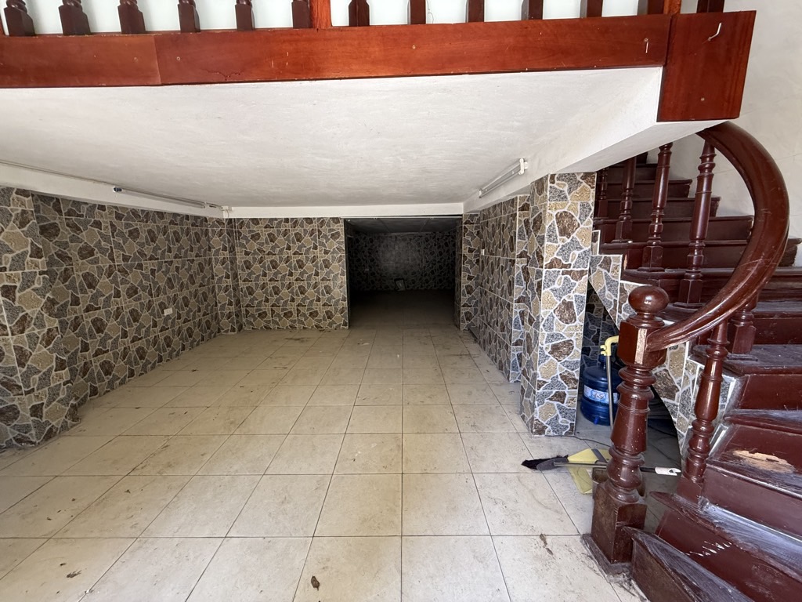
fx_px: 324
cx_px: 401
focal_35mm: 14
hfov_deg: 102.1
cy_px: 301
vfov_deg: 85.7
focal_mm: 2.22
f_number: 2.2
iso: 400
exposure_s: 1/82
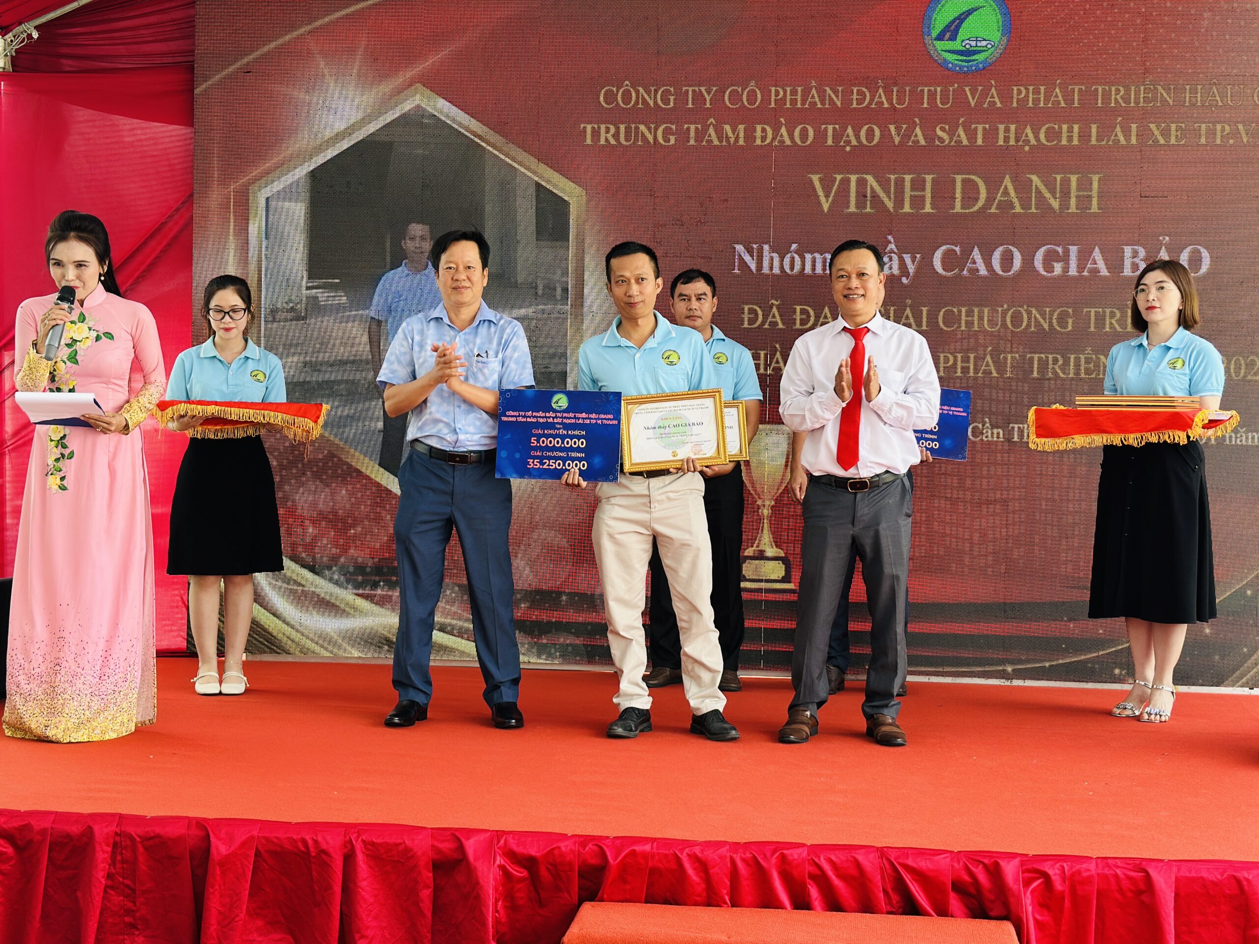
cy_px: 472
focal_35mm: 48
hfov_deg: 39.7
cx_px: 630
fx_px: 1746
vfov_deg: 30.3
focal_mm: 6.86
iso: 80
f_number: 1.78
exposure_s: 1/193
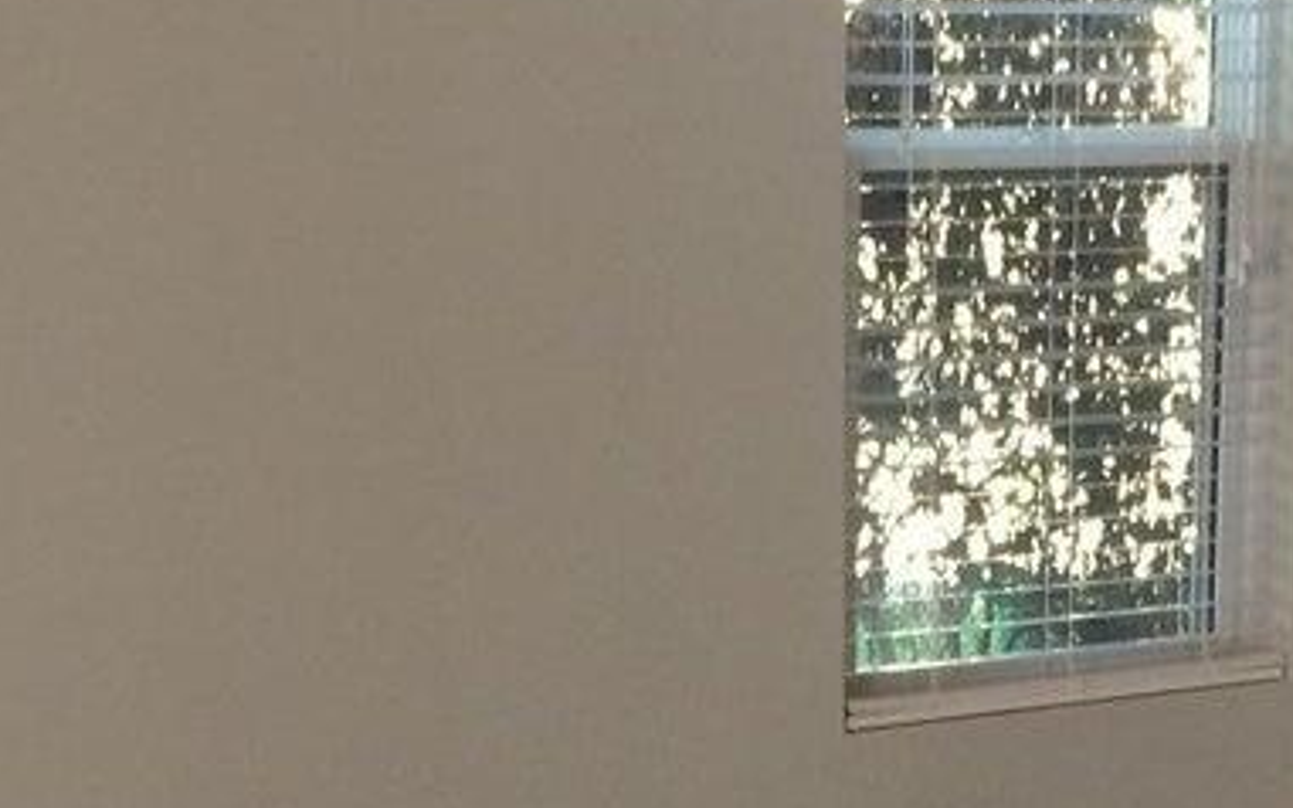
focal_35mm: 110
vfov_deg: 11.5
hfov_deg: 18.8
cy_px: 1090
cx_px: 932
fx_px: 3876
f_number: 2.2
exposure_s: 1/30
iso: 125
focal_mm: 4.15
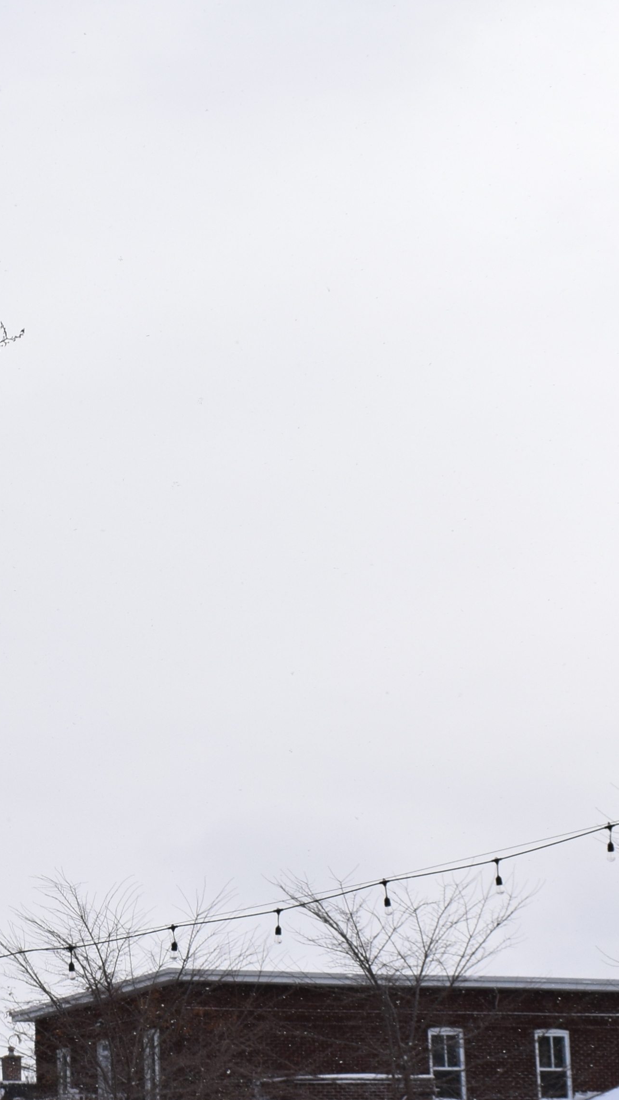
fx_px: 2393
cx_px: -64
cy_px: 755
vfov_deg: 25.7
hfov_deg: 14.4
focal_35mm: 82
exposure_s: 1/500
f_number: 11
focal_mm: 20
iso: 200
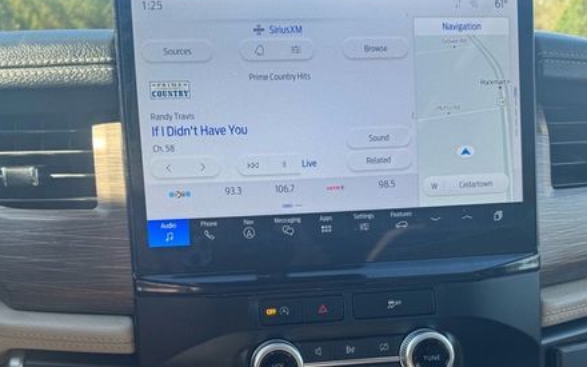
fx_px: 592
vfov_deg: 33.6
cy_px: 283
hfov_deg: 52.7
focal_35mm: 37
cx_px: 280
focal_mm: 6.76
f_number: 1.78
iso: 80
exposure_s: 1/333
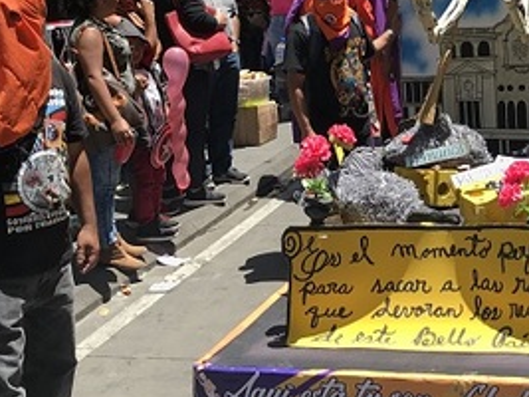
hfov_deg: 28.0
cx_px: 466
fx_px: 1023
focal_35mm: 67
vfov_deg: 21.7
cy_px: 104
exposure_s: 1/1244
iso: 20
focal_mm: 3.99
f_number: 1.8
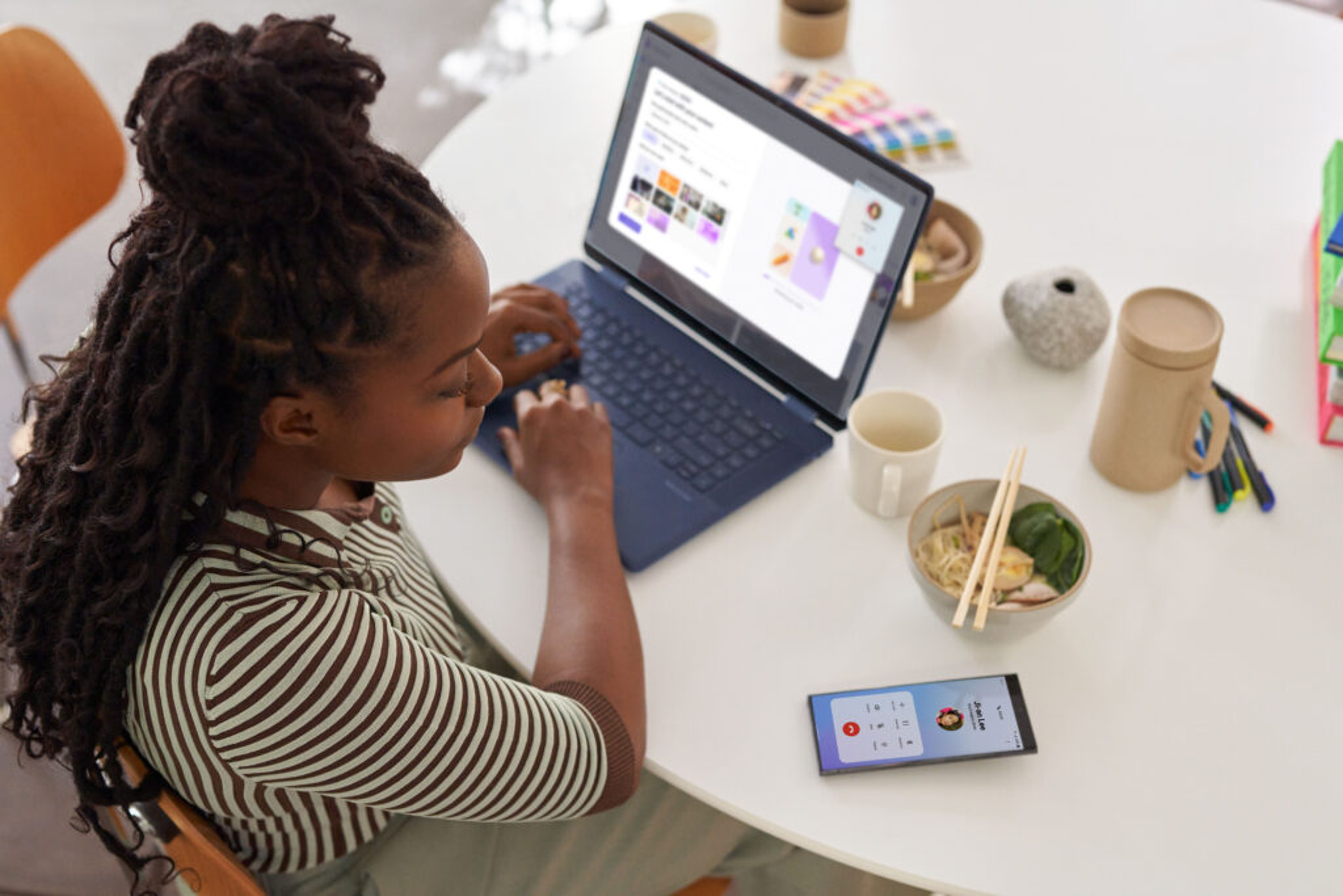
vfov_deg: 27.0
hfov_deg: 39.6
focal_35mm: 50
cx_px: 672
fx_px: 1865
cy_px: 448
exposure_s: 1/320
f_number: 2.8
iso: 2500
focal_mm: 50
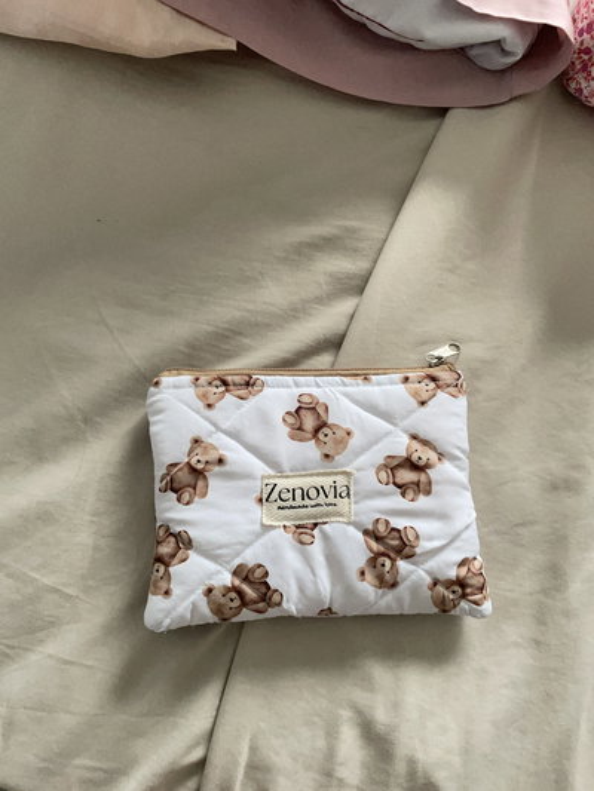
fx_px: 595
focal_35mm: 26
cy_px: 396
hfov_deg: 53.1
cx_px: 297
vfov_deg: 67.3
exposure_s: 1/60
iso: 400
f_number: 1.6
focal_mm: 4.2
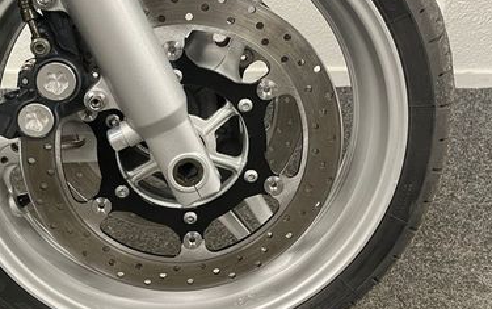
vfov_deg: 27.1
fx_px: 631
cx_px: 164
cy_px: 75
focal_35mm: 47
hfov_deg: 42.1
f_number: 1.6
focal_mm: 5.1
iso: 320
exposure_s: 1/50
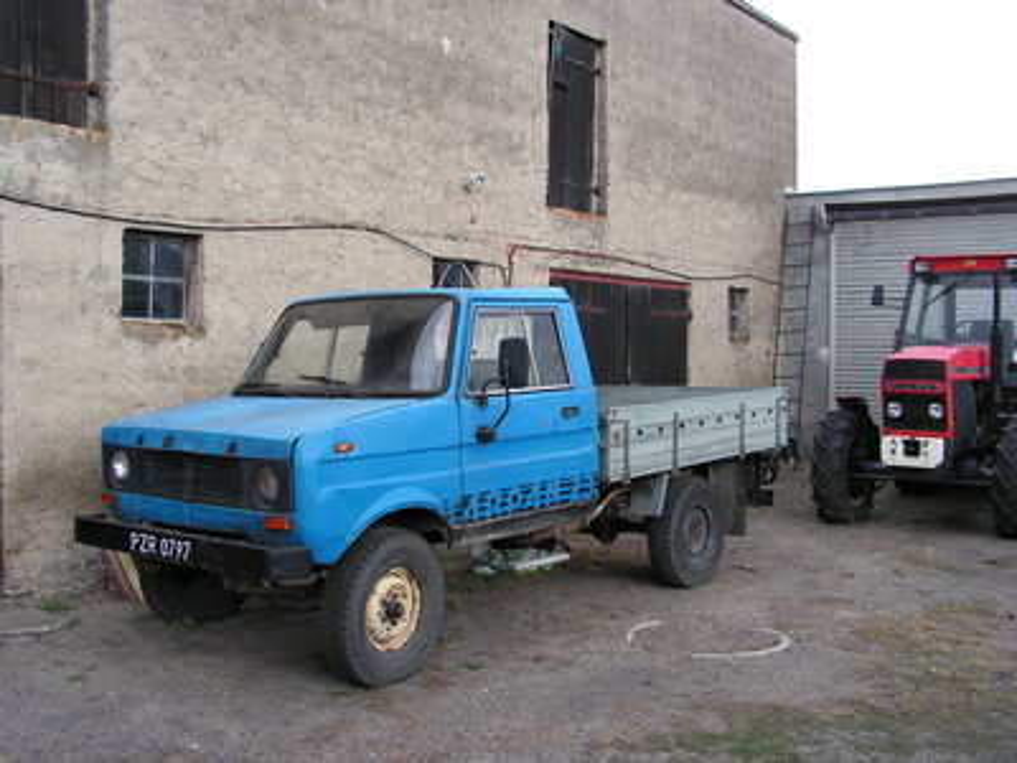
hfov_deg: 49.0
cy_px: 382
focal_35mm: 38
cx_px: 508
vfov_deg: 37.7
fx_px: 1116
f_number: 3.2
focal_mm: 6.4
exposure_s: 1/200
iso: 64
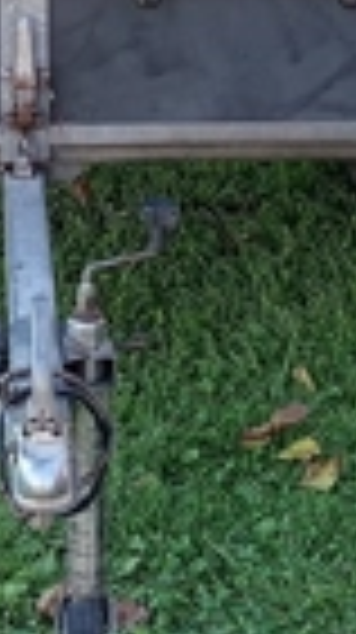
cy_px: 63
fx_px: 2390
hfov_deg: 8.5
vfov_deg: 15.0
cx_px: 117
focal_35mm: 142
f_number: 1.8
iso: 168
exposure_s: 1/100
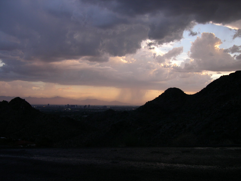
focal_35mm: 38
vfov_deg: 37.7
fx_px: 265
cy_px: 90
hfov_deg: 49.0
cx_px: 120
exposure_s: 1/104
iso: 100
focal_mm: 8
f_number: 2.8
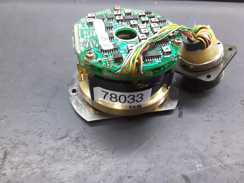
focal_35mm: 31
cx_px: 122
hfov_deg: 58.4
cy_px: 92
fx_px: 219
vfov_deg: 45.4
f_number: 1.9
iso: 160
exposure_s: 1/25
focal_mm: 2.9
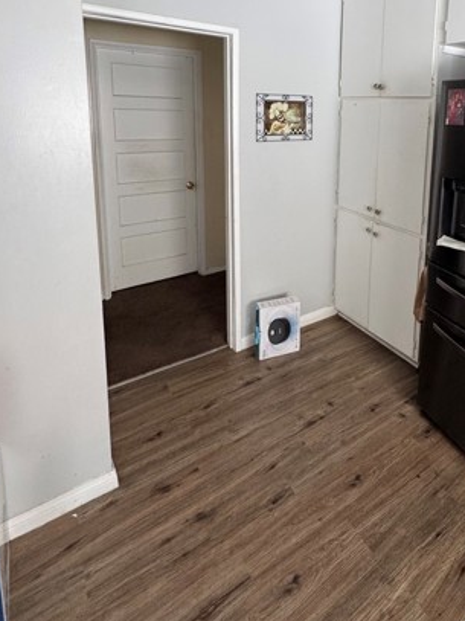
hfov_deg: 58.7
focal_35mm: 22
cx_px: 332
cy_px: 168
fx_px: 394
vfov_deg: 72.0
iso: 250
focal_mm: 2.22
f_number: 2.2
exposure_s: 1/99
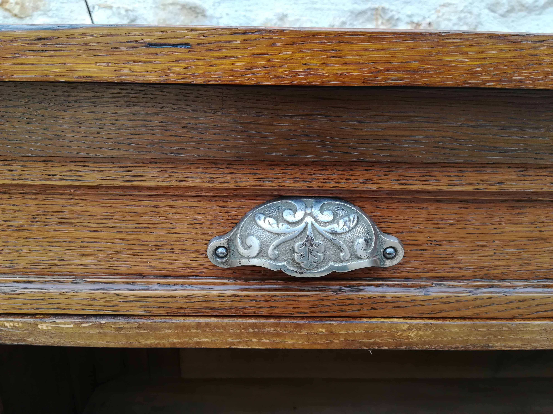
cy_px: 207
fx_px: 415
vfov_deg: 53.1
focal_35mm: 26
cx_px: 276
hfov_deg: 67.3
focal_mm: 3.83
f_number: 2.2
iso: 80
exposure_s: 1/100
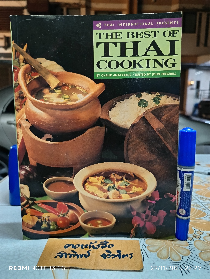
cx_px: 105
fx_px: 194
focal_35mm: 24
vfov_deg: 71.6
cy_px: 140
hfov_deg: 56.8
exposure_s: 1/20
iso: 2241
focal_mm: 5.31
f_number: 1.7
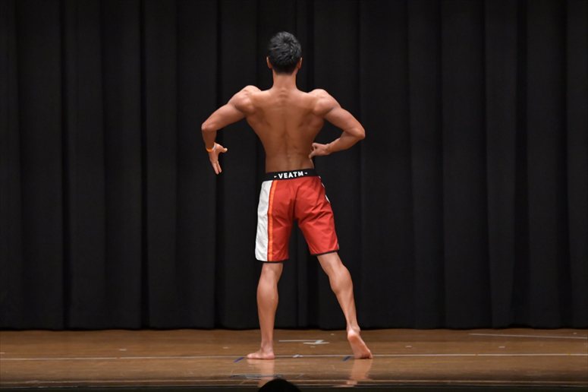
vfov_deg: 6.3
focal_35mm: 217
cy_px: 196
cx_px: 294
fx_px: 3543
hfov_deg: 9.5
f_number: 5.6
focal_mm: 145
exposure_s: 1/400
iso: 6400
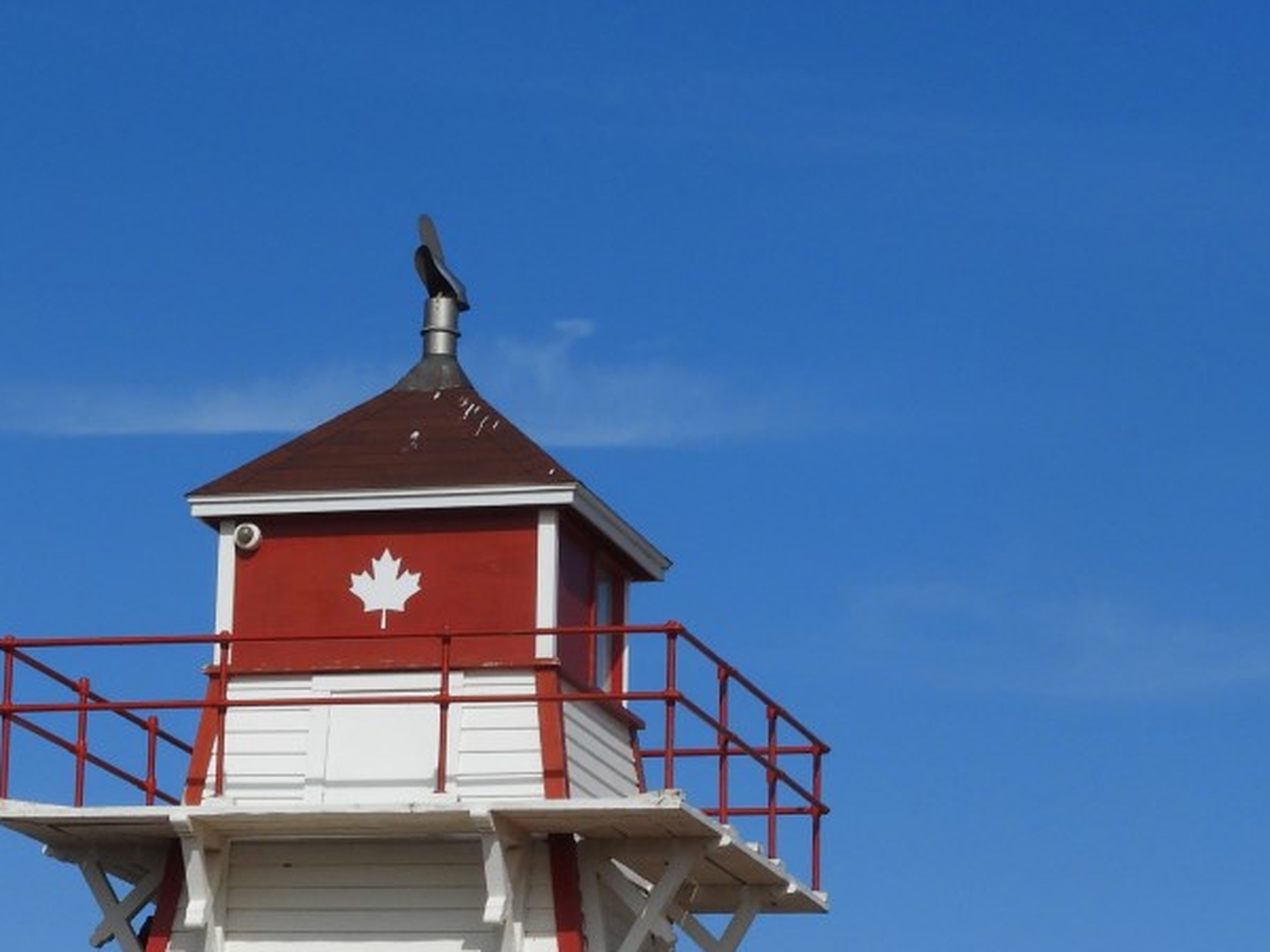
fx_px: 5723
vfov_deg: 9.5
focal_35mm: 156
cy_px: 882
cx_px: 258
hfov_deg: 12.6
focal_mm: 11.6
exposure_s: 1/1600
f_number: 4.8
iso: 100
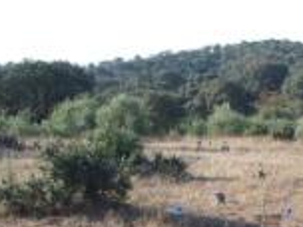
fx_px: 928
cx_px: 277
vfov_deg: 13.7
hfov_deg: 18.2
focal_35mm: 106
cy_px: 237
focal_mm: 7.54
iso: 64
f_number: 2.8
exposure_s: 1/400
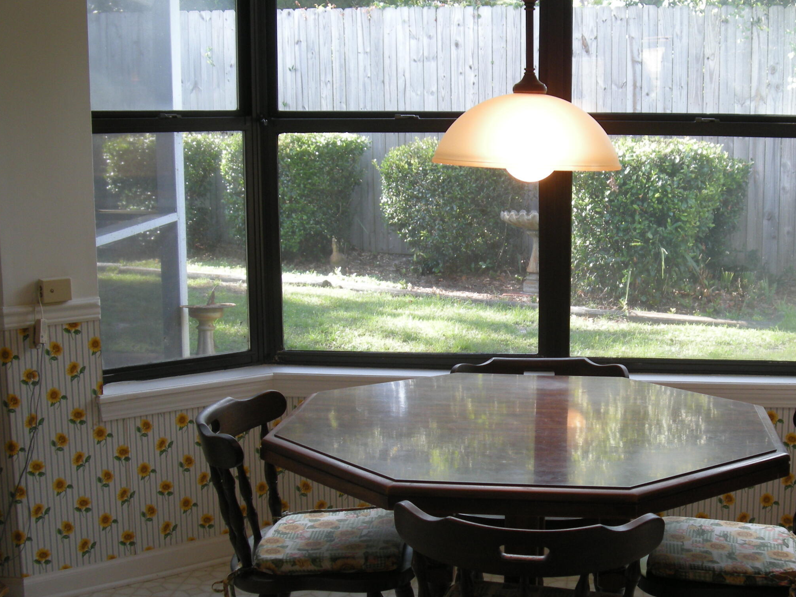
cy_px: 356
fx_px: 1265
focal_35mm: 55
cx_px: 523
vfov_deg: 26.5
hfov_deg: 34.6
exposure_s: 1/59.6
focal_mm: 7.9
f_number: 2.8
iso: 91
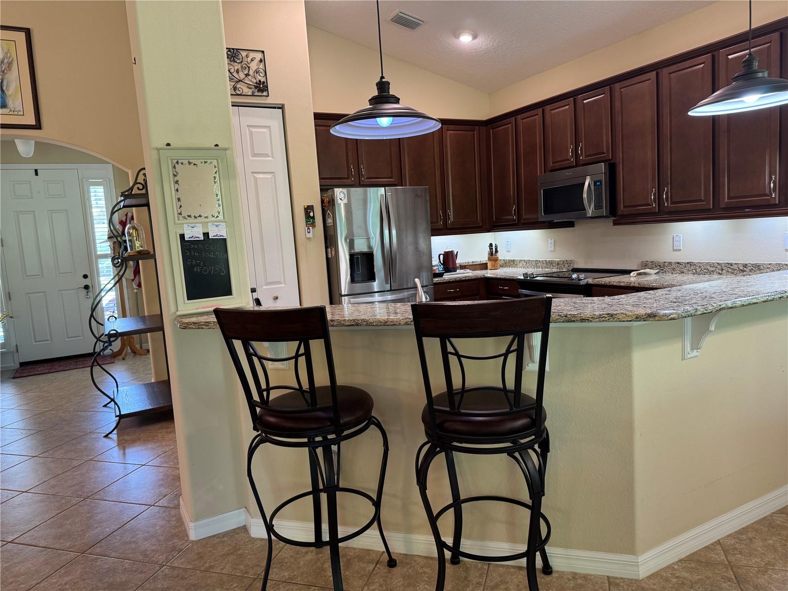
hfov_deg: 71.6
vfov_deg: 56.8
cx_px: 394
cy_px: 296
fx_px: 546
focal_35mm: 24
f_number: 1.78
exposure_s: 1/60
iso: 160
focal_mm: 6.76
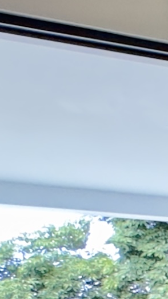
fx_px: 903
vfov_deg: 17.7
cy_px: 378
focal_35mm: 114
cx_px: 945
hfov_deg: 5.6
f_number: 2.2
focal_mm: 2.22
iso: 200
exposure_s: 1/120
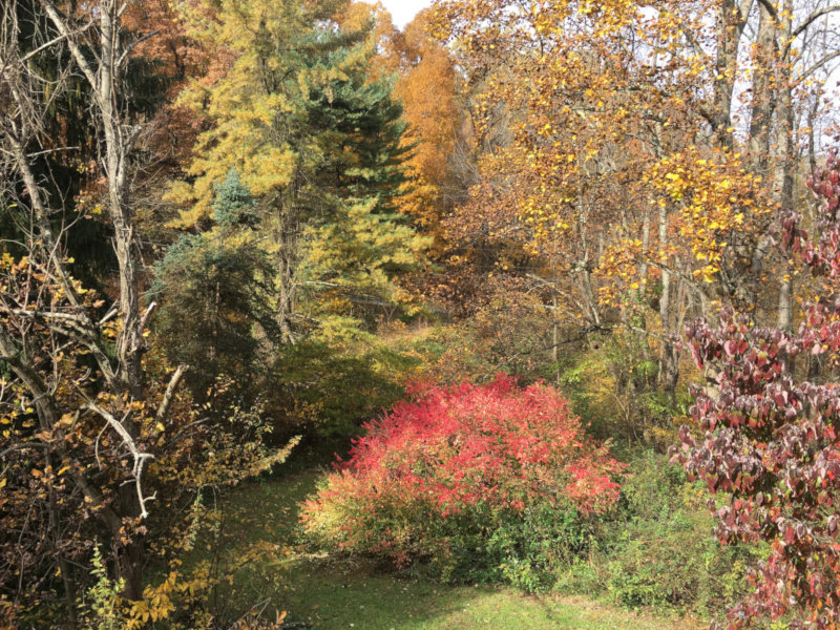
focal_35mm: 29
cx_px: 420
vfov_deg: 48.2
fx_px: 704
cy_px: 315
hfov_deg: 61.7
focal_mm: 4.15
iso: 25
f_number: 2.2
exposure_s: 1/340
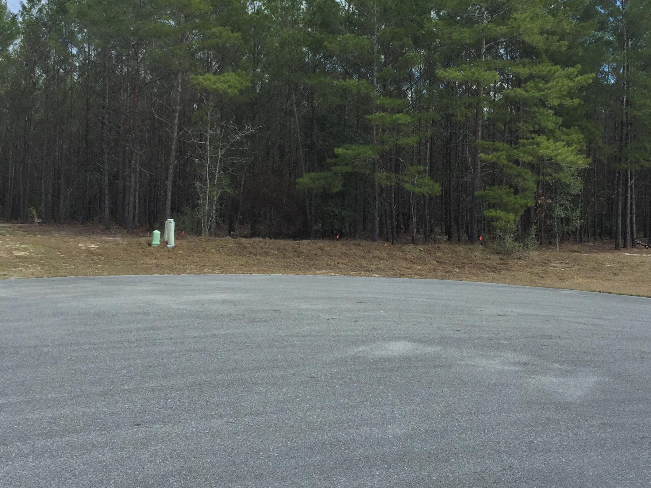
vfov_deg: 35.0
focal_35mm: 41
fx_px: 771
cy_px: 189
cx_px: 354
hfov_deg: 45.7
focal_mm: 4.15
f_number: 2.2
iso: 32
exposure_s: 1/1883
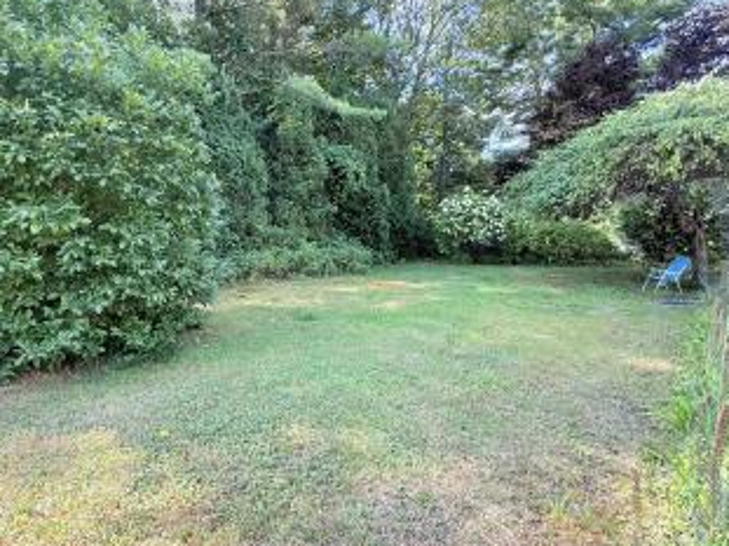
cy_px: 281
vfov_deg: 71.5
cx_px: 312
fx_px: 379
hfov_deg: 87.2
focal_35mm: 18
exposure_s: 1/119
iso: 50
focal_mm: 2.22
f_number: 2.2
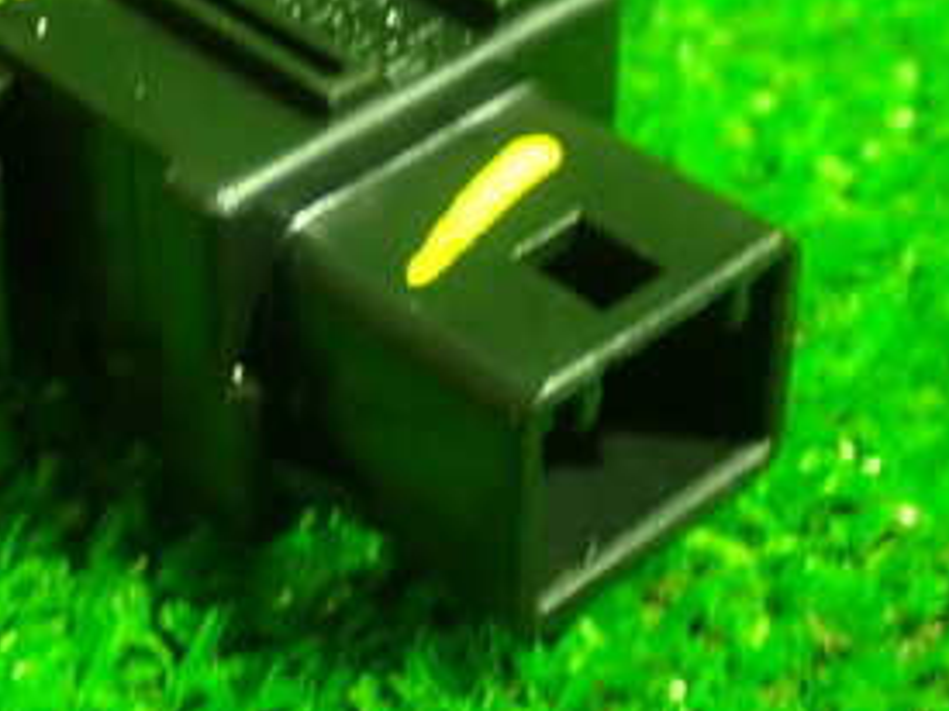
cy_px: 104
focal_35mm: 118
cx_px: 259
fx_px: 3234
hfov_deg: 16.6
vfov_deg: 12.5
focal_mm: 9.65
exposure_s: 1/13
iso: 800
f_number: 3.3
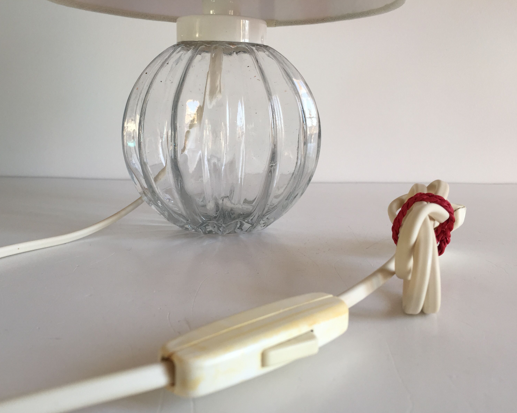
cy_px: 208
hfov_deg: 57.1
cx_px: 243
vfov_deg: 47.1
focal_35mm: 31
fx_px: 474
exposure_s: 1/50
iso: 40
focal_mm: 4.15
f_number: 2.2
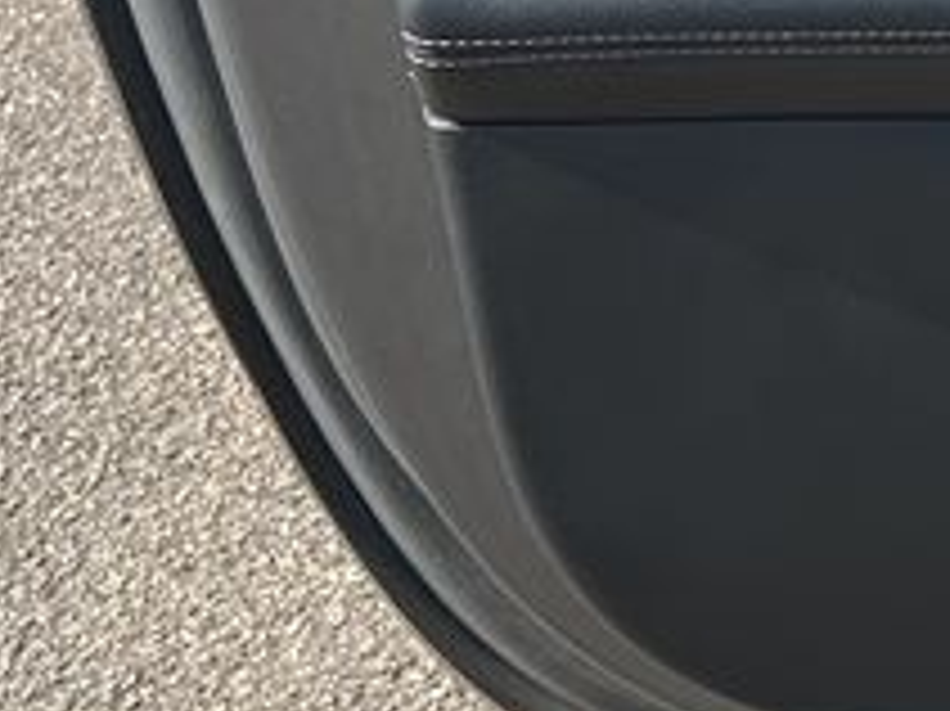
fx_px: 4059
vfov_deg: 10.0
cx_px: 2116
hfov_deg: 11.5
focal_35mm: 148
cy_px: 63
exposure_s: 1/1311
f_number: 1.5
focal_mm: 5.7
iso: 50
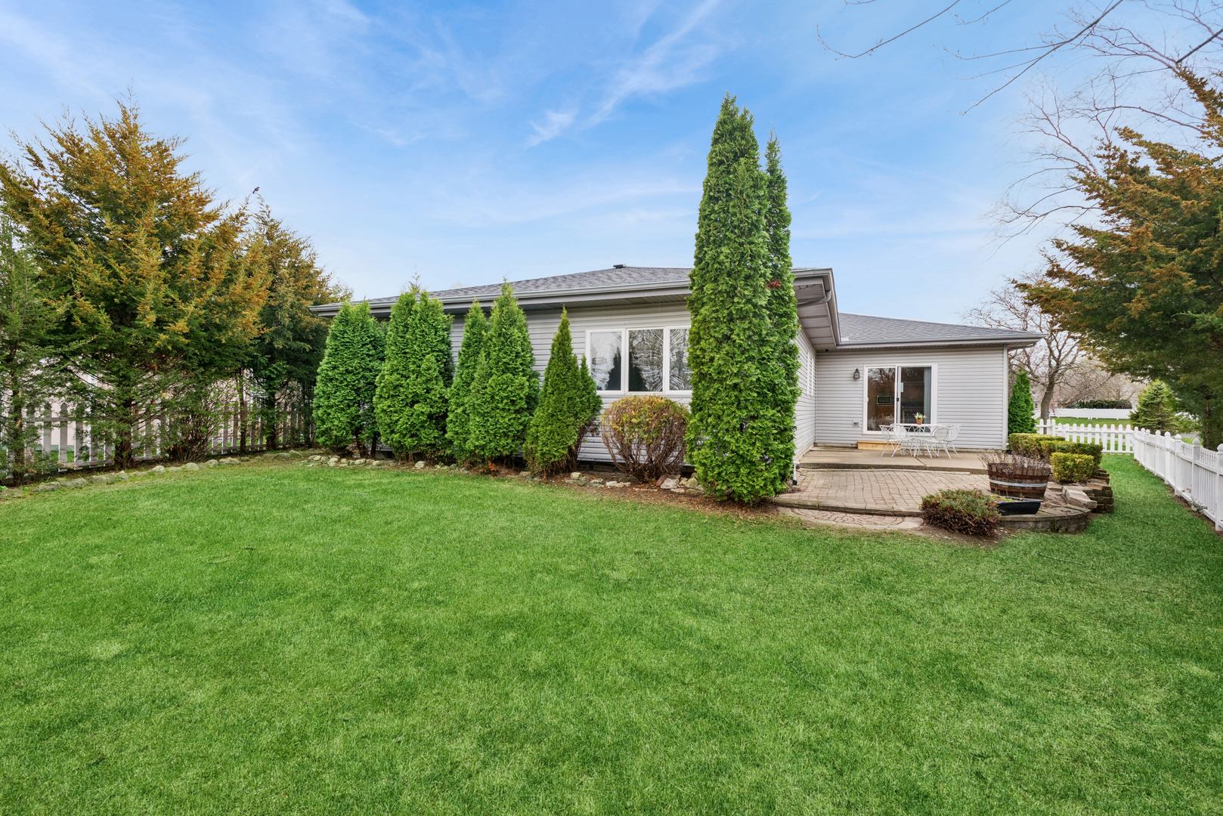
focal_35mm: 17
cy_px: 408
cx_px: 612
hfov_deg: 93.3
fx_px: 578
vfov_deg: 70.5
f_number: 11
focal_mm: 17
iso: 400
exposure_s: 1/80
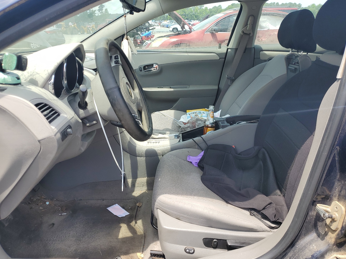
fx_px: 270
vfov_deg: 51.4
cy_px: 130
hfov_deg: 65.3
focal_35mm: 27
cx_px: 177
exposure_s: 1/769
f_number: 1.5
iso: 50
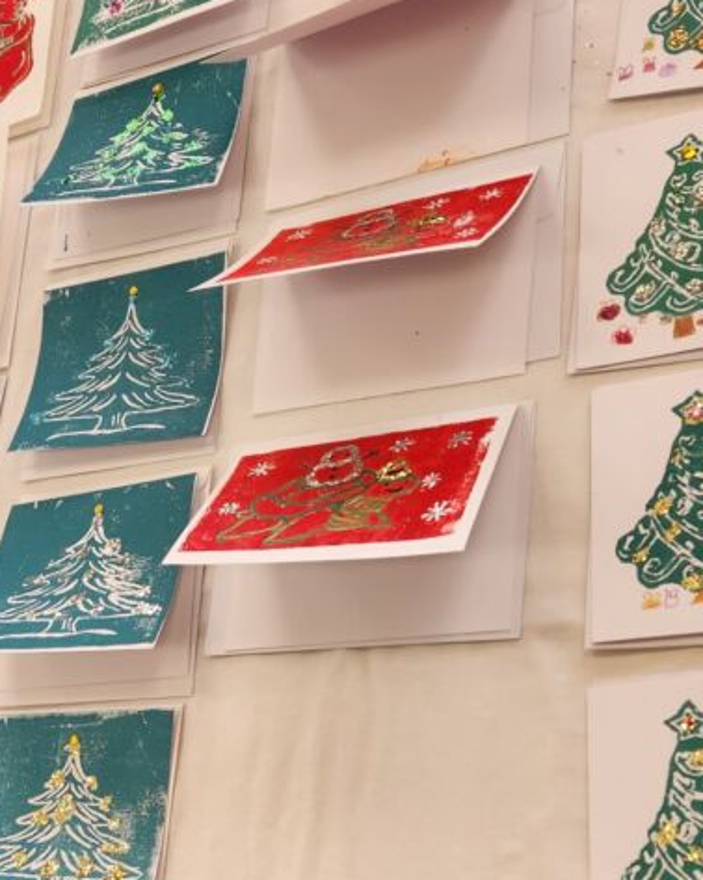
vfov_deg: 32.5
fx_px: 1483
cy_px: 647
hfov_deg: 26.2
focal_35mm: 57
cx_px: 153
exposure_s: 1/120
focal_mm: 5.4
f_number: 1.8
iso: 160
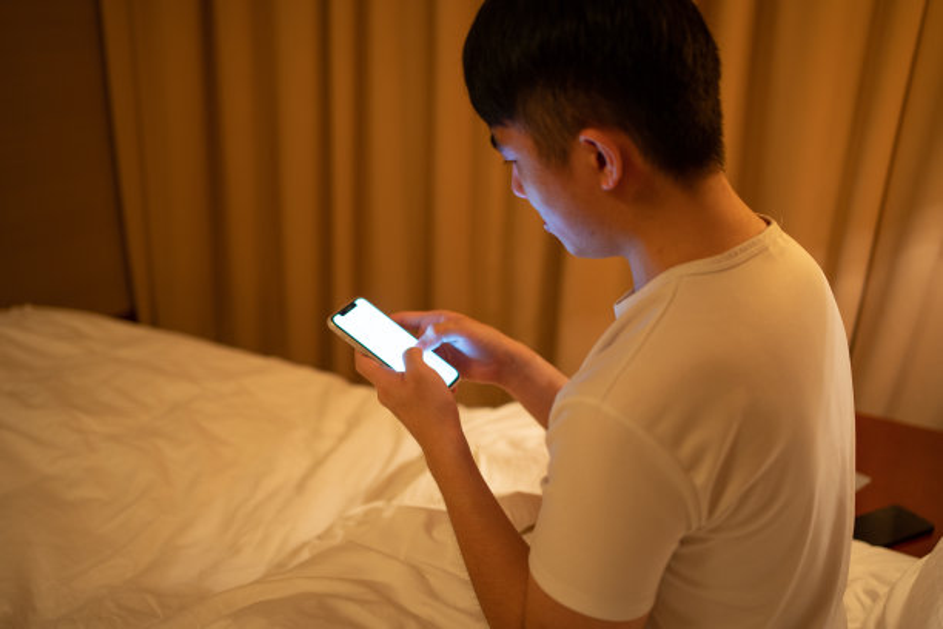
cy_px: 314
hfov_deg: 54.4
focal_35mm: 35
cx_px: 472
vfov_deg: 37.9
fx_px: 917
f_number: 1.8
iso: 500
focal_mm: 35
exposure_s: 1/40
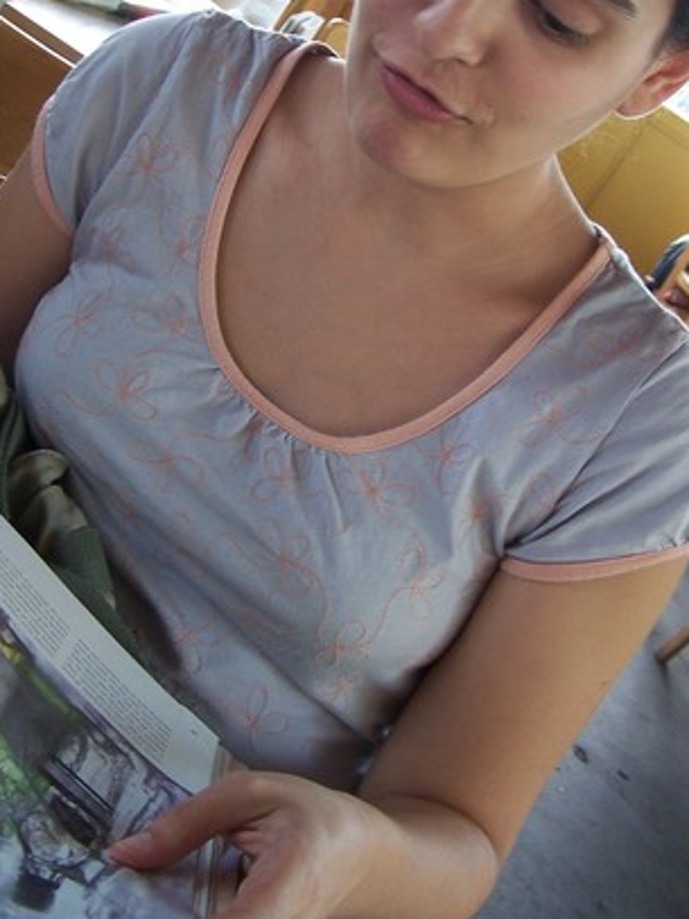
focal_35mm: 56
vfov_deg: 34.1
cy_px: 307
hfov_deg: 26.1
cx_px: 319
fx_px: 1487
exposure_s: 1/30
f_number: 2.8
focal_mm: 6.3
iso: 100
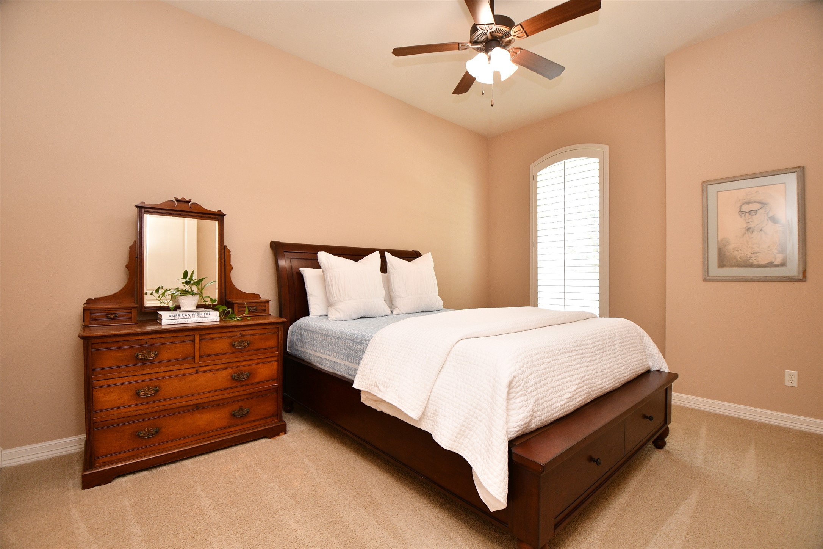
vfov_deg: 77.3
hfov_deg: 100.4
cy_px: 274
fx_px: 343
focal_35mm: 15
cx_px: 412
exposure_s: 1/60
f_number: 4
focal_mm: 10
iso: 640
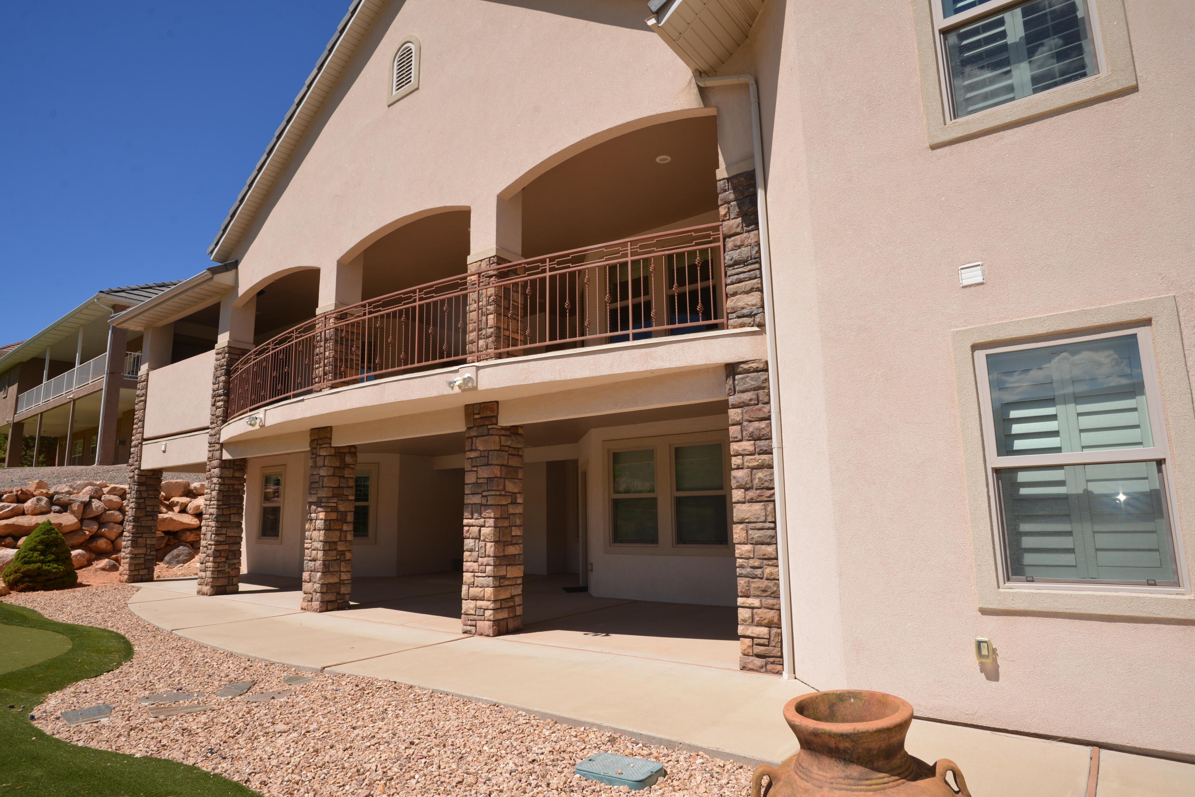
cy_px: 398
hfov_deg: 84.0
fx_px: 664
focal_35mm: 20
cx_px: 598
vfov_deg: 62.0
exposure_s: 1/200
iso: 100
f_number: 10
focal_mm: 20
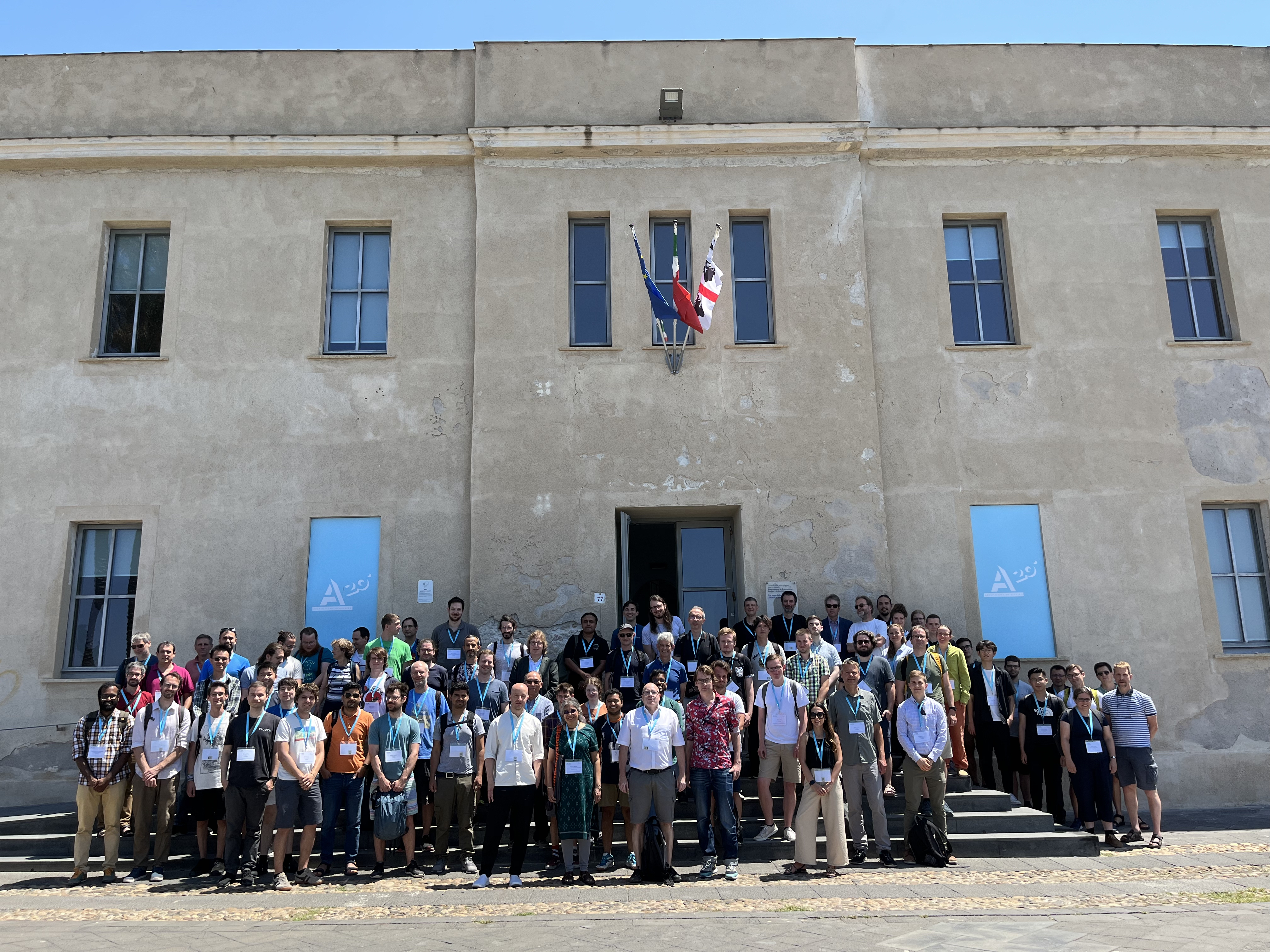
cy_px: 476
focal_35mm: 26
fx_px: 954
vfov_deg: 53.1
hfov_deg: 67.3
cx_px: 635
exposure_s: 1/1890
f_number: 1.6
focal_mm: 5.1
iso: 50
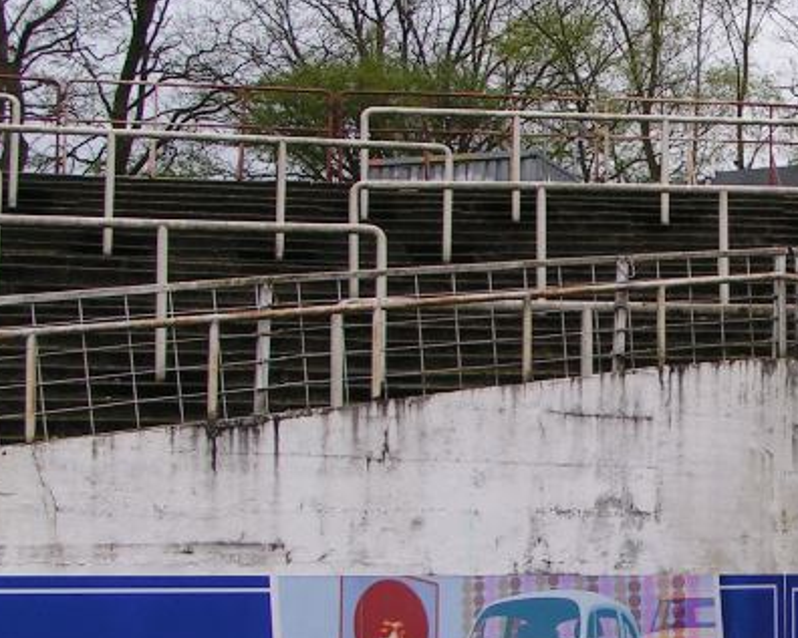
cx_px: 711
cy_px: 431
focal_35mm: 75
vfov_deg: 20.4
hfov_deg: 24.7
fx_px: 1772
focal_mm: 5.8
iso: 50
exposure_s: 1/60
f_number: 5.6
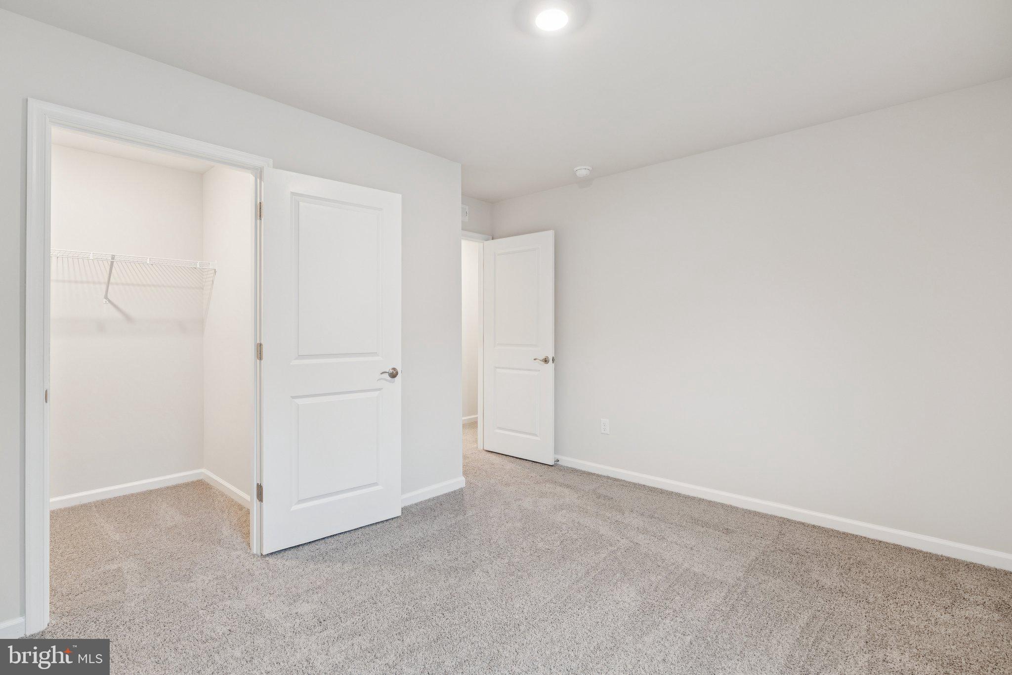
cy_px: 338
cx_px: 506
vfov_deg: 73.7
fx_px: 450
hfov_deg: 96.7
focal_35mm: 16
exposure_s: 1/10
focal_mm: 16
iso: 400
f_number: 6.3
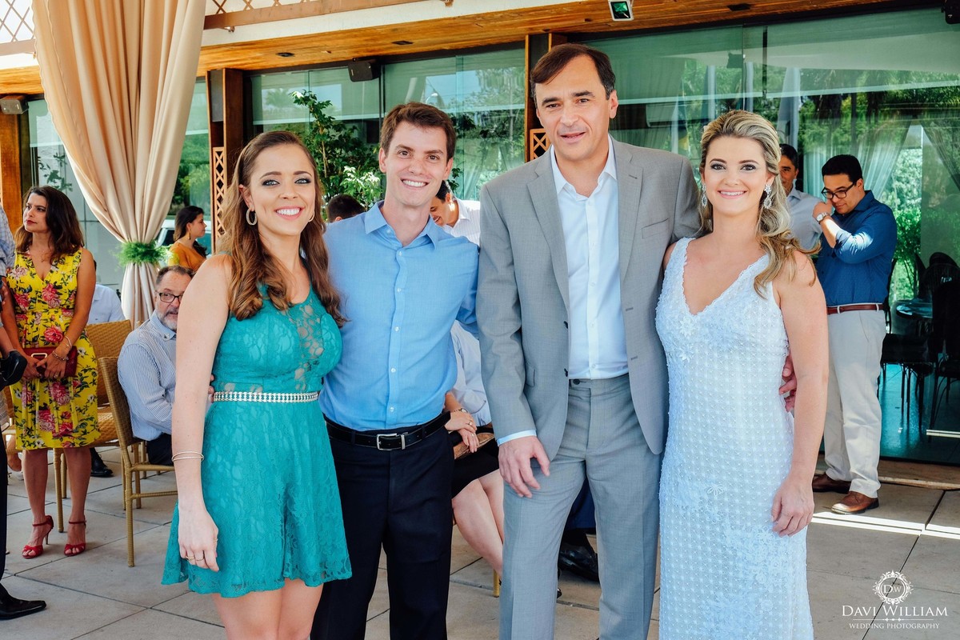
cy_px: 320
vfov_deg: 35.1
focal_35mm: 38
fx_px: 1013
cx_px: 480
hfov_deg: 50.7
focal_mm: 25.4
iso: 500
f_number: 5
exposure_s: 1/160
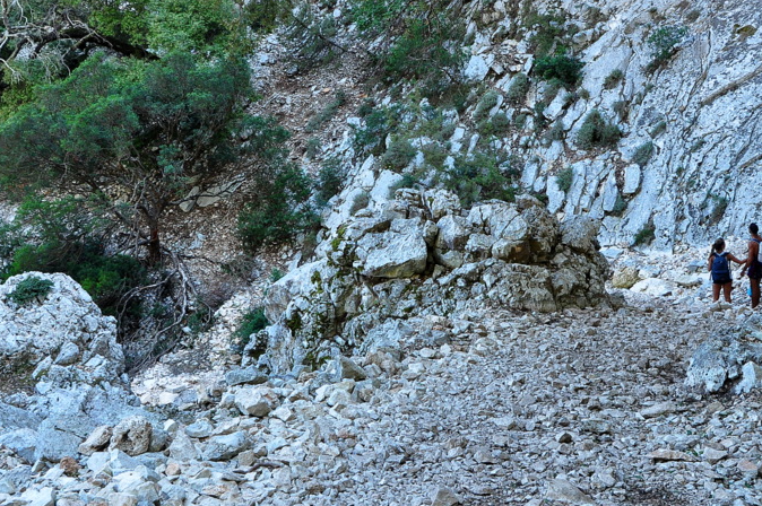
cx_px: 392
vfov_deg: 32.5
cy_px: 206
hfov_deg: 47.4
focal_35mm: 41
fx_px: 867
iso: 400
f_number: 11
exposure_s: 1/20
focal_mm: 18
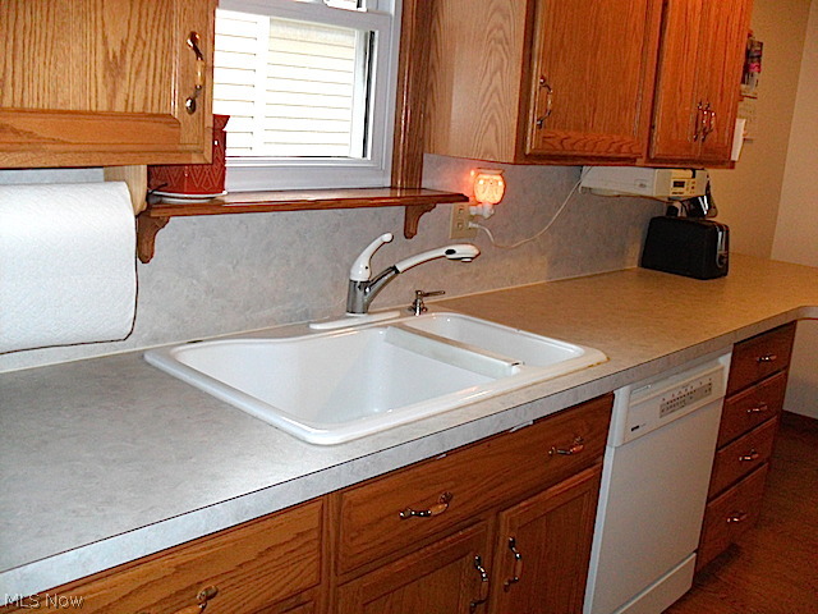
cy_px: 307
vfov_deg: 40.7
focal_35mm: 35
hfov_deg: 52.6
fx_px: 827
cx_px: 409
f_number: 3
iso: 200
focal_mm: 6.3
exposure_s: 1/45
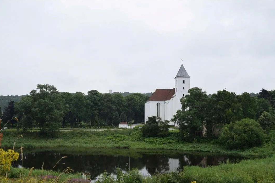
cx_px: 139
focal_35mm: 39
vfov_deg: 34.6
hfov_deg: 50.1
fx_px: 294
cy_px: 93
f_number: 8
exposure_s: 1/250
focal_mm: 25
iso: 200
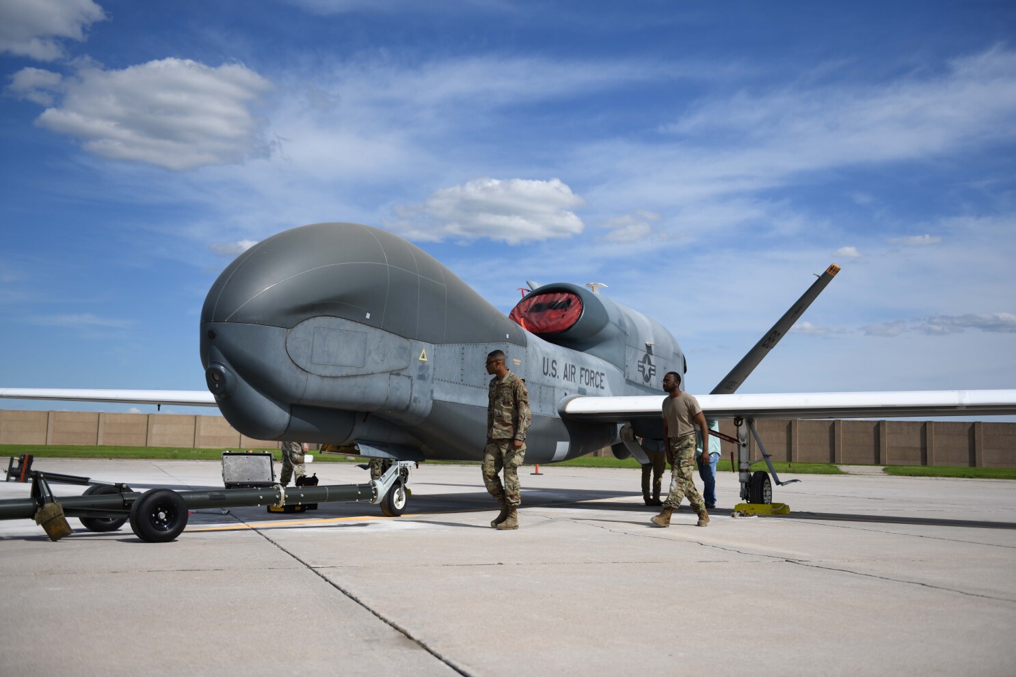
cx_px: 508
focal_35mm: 38
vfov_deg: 35.1
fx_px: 1072
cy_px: 338
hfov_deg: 50.7
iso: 90
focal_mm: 38
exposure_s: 1/4000
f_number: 2.8
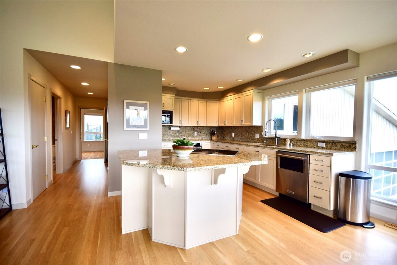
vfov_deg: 77.4
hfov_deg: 100.3
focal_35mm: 15
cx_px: 198
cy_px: 132
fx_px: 166
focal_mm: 10
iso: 400
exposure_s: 1/125
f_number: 5.6
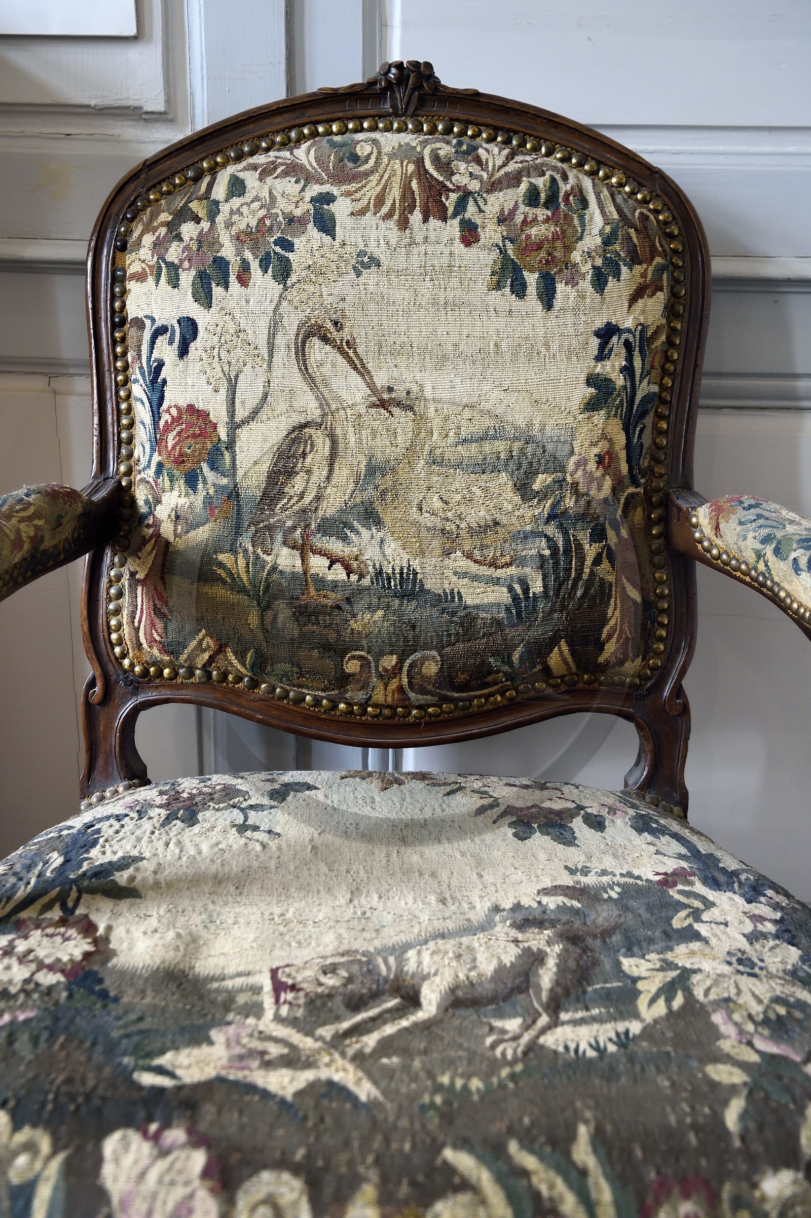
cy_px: 609
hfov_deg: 36.8
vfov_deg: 53.2
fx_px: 1217
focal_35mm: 36
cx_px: 406
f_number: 6.3
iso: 1600
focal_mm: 36
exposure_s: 1/15
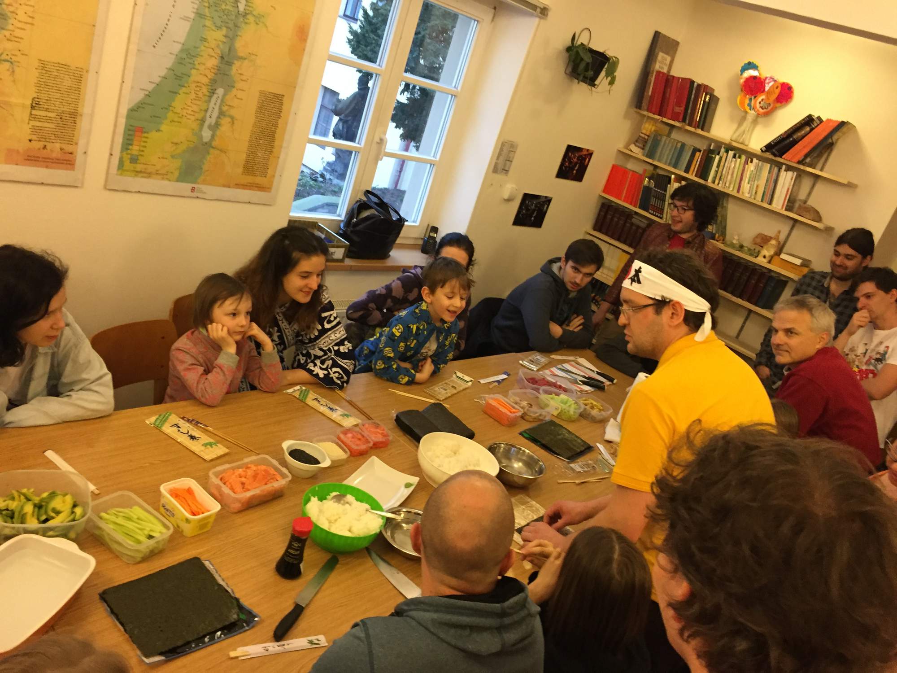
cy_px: 336
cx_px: 448
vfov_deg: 48.2
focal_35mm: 29
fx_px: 751
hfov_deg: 61.7
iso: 250
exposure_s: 1/33
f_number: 2.2
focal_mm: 4.15
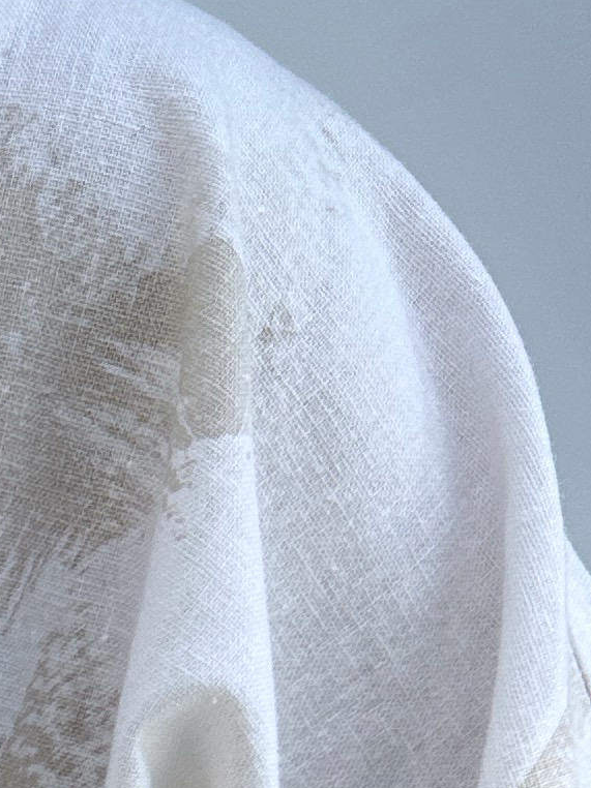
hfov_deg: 10.0
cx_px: -876
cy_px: 1596
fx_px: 2893
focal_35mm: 127
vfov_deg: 13.3
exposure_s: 1/756
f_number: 1.78
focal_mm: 6.86
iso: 80
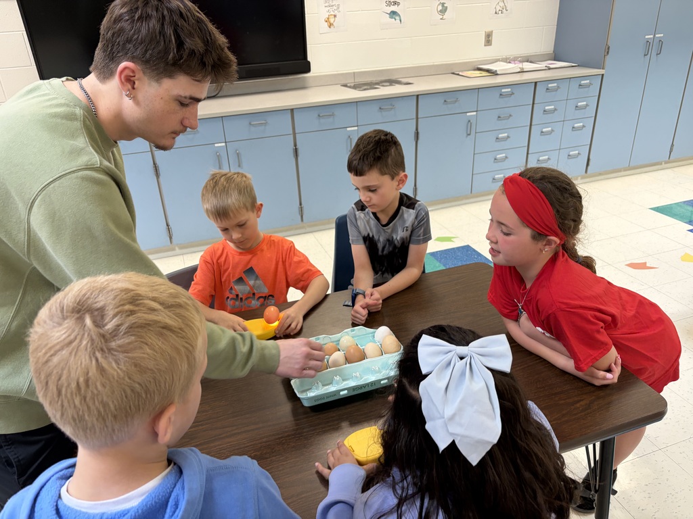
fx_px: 521
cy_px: 260
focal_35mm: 26
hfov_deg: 67.3
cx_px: 346
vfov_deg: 53.1
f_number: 1.6
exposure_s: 1/60
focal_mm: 5.96
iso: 80
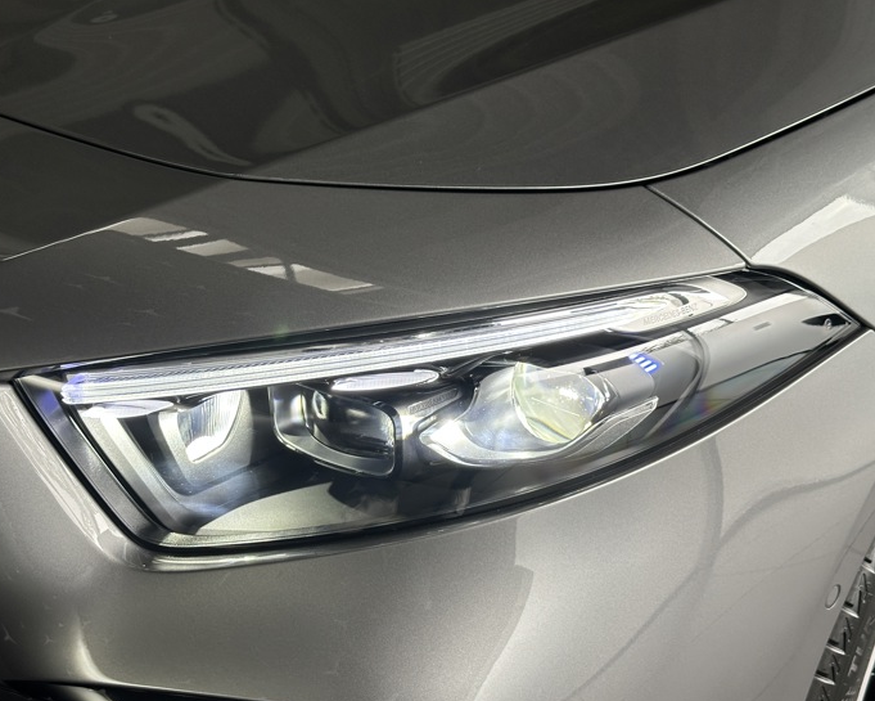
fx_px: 1425
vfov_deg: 27.6
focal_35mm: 55
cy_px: 373
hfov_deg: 34.1
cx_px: 371
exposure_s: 1/81
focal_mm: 6.86
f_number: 1.78
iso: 100
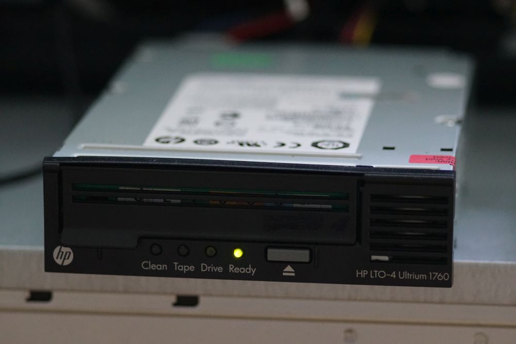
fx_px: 2150
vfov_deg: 9.2
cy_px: 172
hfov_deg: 13.7
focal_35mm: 150
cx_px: 258
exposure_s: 1/80
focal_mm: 100
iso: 3200
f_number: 2.8
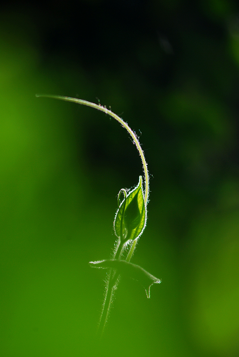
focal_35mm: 360
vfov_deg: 5.7
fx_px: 3576
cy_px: 178
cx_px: 120
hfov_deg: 3.8
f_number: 8
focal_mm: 240
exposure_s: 1/250
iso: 100
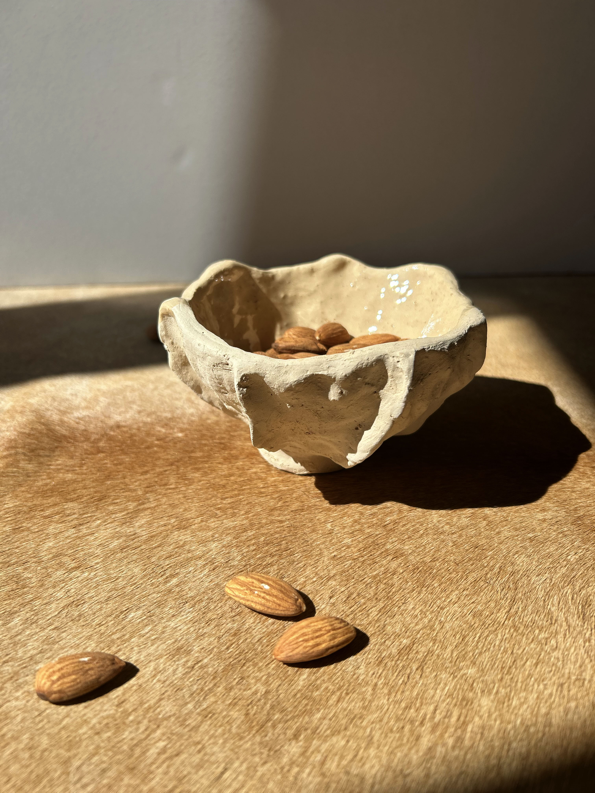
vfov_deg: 67.3
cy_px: 396
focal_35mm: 26
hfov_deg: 53.1
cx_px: 298
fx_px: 596
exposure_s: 1/4274
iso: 50
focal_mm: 5.7
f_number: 1.5
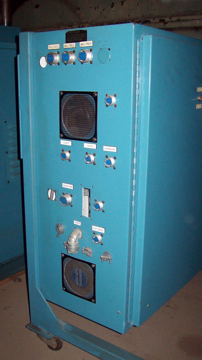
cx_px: 95
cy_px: 183
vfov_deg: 50.5
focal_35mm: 40
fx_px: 381
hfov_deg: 29.7
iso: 200
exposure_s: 1/64
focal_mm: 6
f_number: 2.7
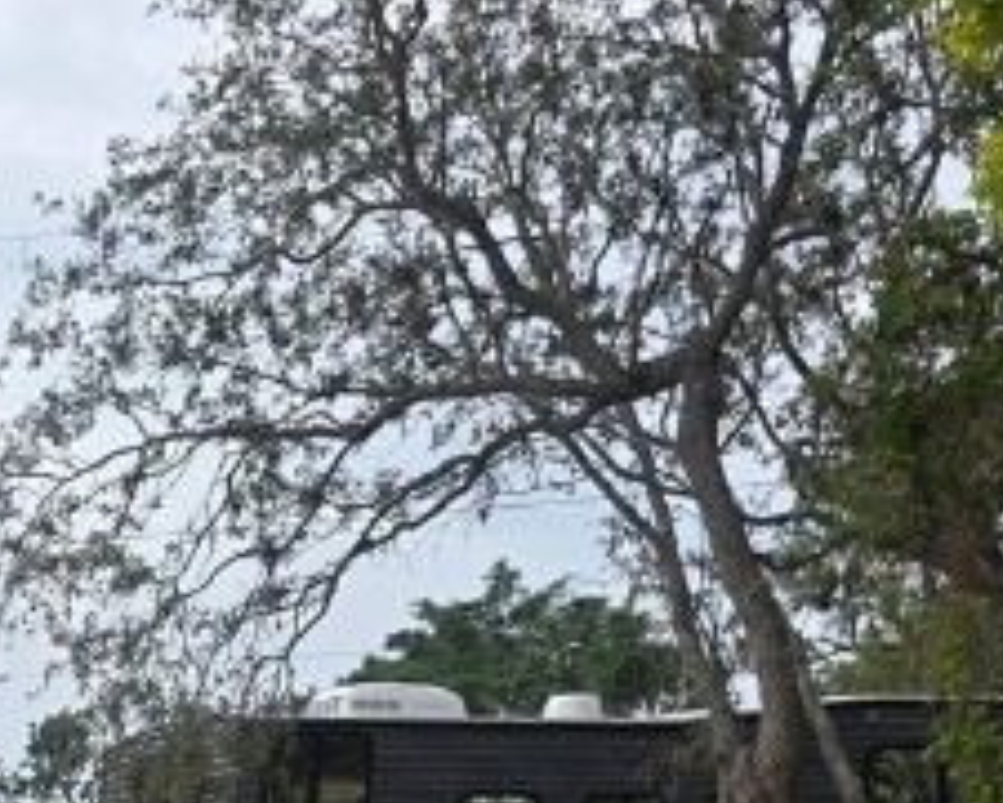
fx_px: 3028
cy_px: 1490
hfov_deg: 16.8
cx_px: -571
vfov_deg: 13.4
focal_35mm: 102
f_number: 1.7
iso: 12
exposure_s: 1/425
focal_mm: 6.3
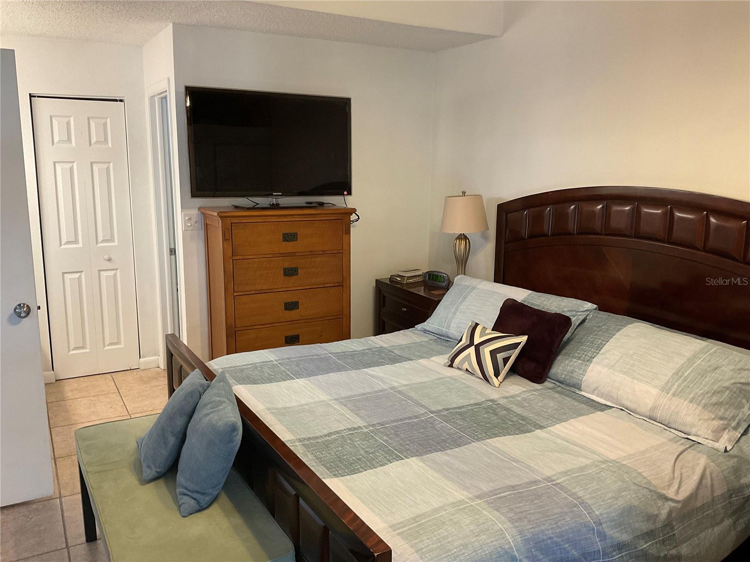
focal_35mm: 29
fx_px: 628
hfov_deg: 61.7
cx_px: 375
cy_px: 281
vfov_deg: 48.2
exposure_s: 1/60
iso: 100
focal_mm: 3
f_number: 1.8
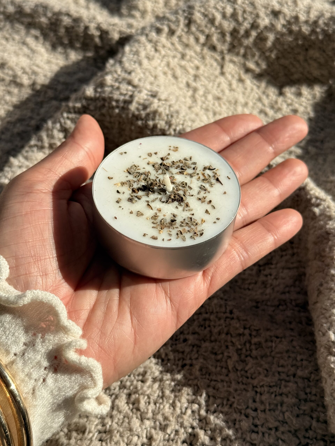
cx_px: 168
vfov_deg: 39.7
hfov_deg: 30.3
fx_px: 619
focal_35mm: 48
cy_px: 223
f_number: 1.78
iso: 80
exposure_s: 1/4878
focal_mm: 6.76
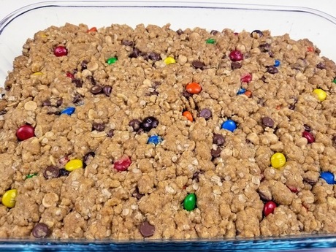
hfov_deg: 67.3
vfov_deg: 53.1
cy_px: 126
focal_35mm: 26
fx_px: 252
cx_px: 168
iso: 80
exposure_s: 1/120
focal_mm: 4.3
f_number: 1.7
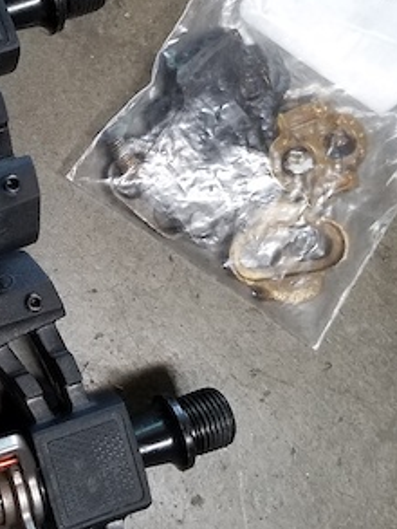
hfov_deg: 20.3
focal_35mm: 71
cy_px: 222
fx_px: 1085
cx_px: 40
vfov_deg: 27.4
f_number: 1.7
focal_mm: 4.2
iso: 200
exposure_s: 1/60
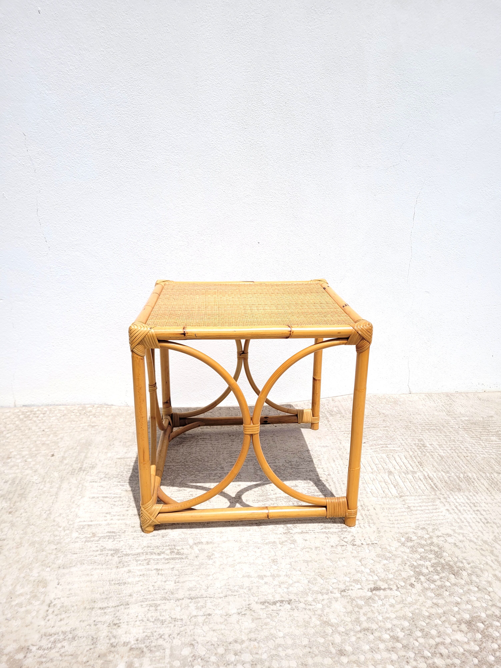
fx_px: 502
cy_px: 334
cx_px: 250
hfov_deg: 53.1
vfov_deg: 67.3
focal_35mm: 26
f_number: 1.8
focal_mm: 5.4
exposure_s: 1/5858
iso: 40
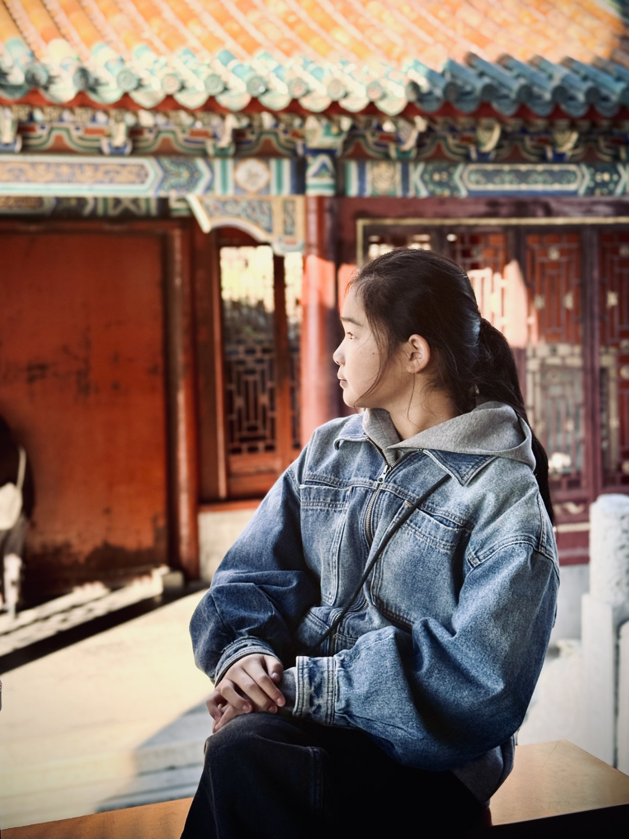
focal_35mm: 48
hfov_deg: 30.3
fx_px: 1163
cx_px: 314
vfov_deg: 39.7
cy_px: 420
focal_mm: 6.8
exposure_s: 1/452
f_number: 1.8
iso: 80
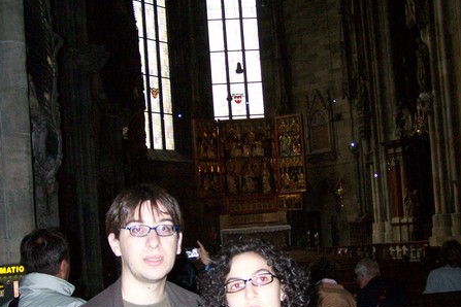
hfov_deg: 37.5
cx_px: 230
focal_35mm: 53
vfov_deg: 25.4
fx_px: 679
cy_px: 209
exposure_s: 1/60
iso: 400
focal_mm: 6.3
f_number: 2.8
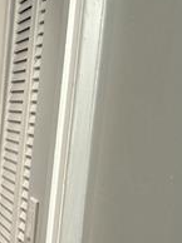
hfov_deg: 13.5
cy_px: 224
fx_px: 724
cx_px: -87
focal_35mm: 103
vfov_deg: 18.7
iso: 100
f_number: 1.5
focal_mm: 5.7
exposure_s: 1/60
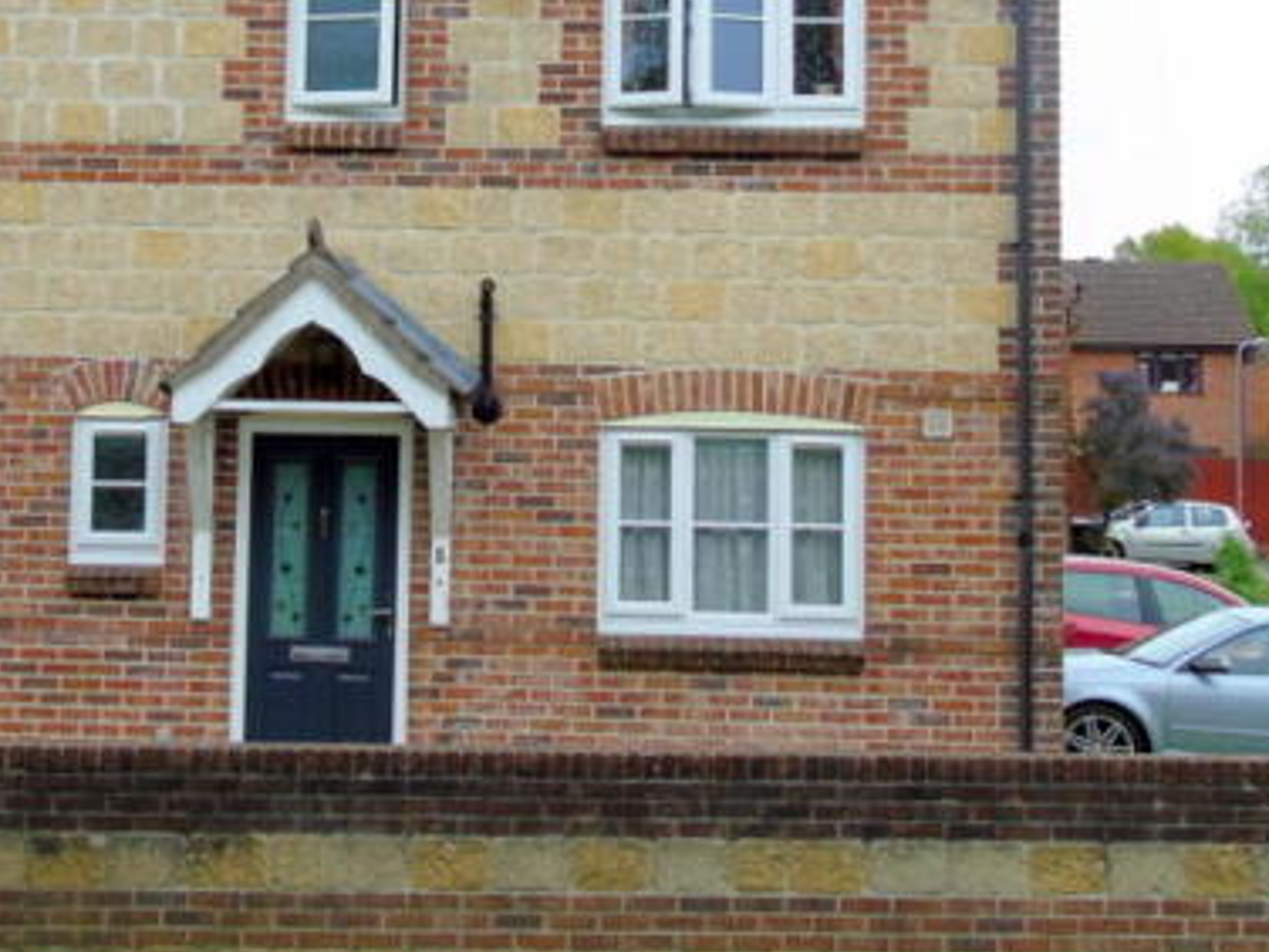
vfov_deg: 23.4
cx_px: 467
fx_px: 2273
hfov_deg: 31.0
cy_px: 224
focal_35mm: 62
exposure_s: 1/160
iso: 80
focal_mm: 7.1
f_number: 3.9
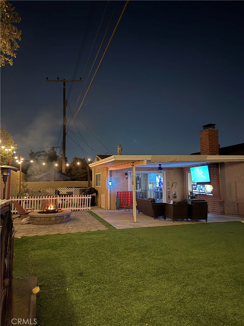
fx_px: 226
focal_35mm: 24
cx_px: 122
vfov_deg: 71.6
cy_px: 163
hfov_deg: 56.8
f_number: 1.78
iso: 1000
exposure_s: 1/10
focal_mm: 6.76
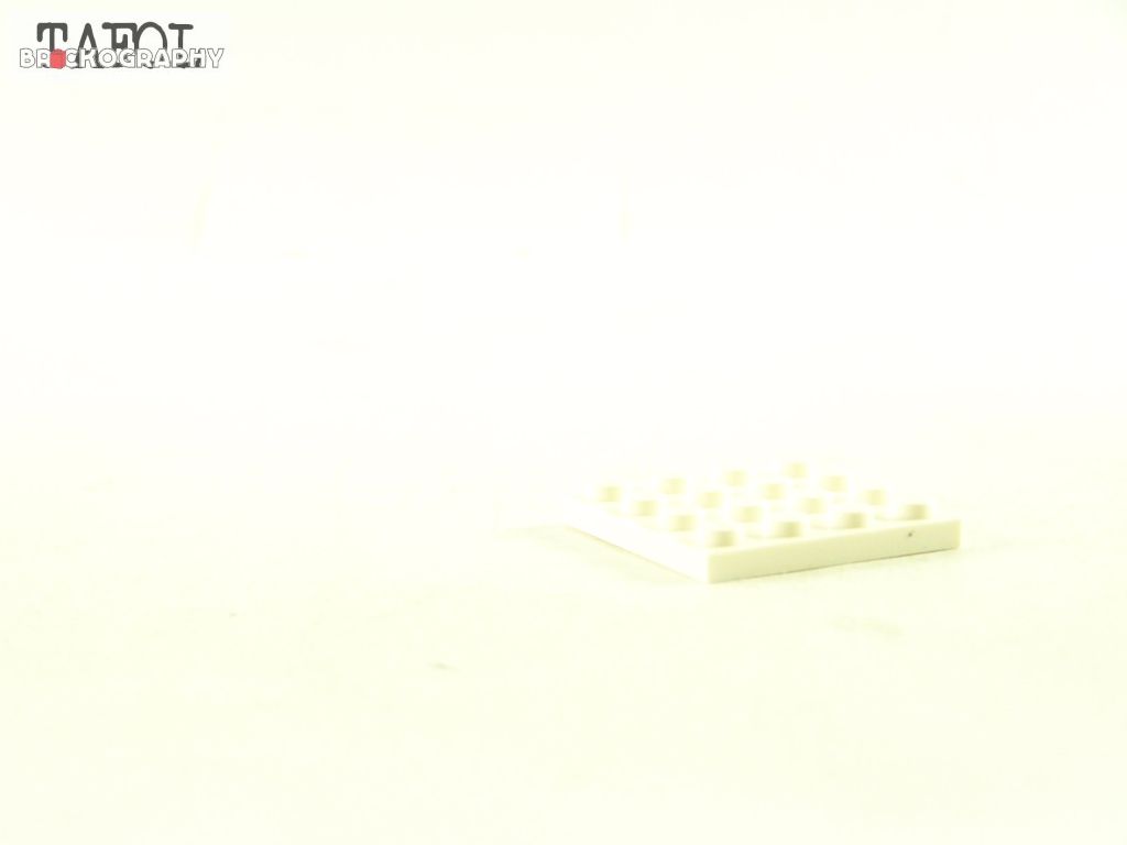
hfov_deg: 20.9
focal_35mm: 94
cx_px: 564
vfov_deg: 15.7
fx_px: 3060
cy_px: 422
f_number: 3.2
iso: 400
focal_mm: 15.6
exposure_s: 1/60
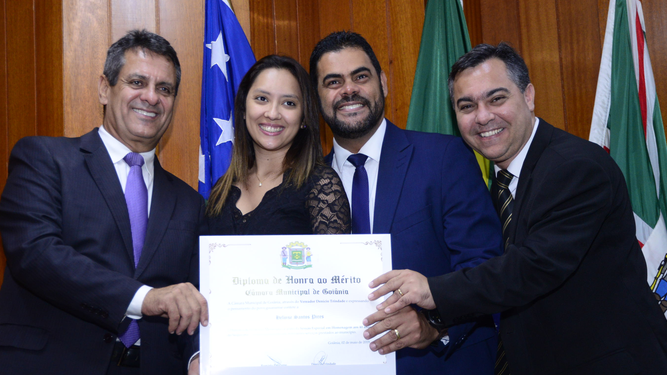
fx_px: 1132
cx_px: 300
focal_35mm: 64
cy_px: 225
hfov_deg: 32.8
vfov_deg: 18.8
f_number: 5
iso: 2500
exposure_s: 1/125
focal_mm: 55
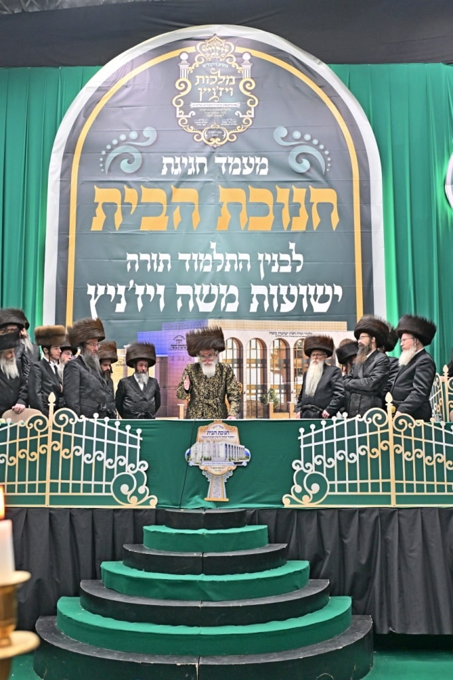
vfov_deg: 53.1
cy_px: 340
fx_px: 680
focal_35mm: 36
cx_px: 226
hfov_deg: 36.8
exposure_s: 1/400
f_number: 4
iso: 800
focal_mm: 24
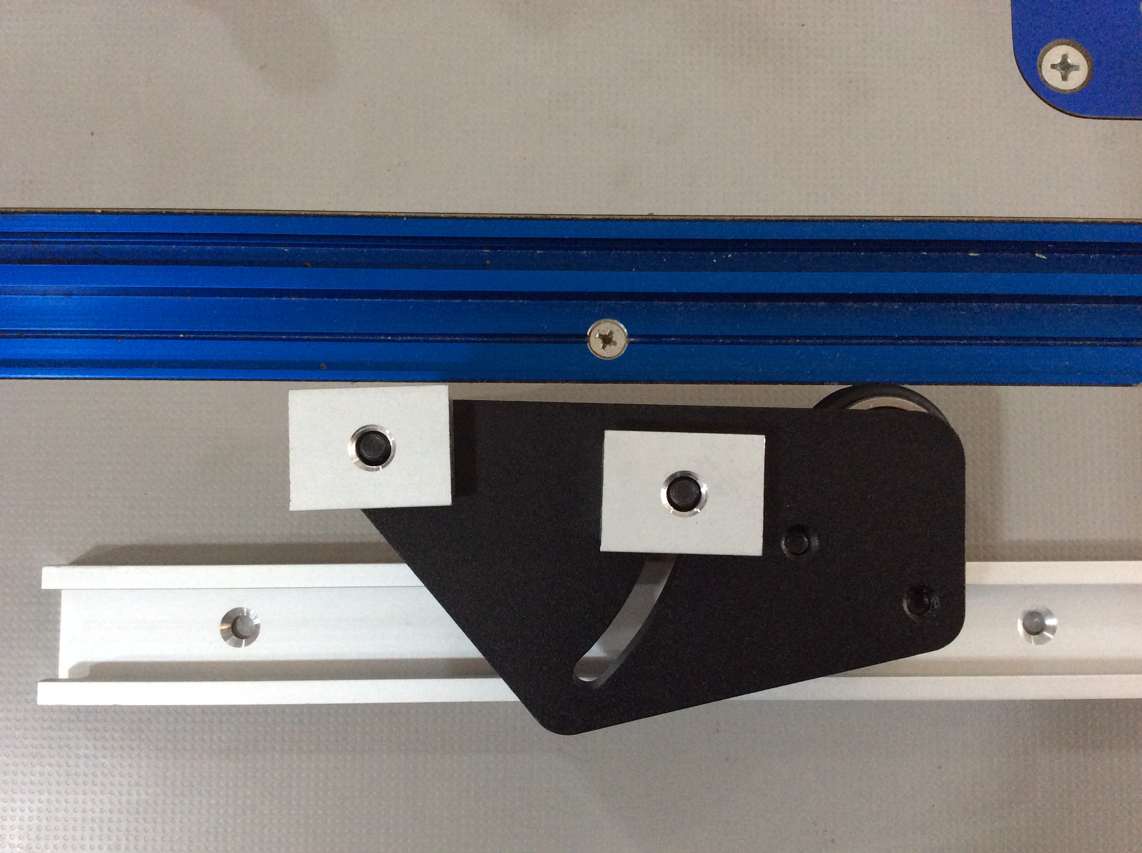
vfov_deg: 44.1
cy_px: 426
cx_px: 571
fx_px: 1054
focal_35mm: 32
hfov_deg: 56.9
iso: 160
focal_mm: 3.3
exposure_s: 1/24
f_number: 2.4
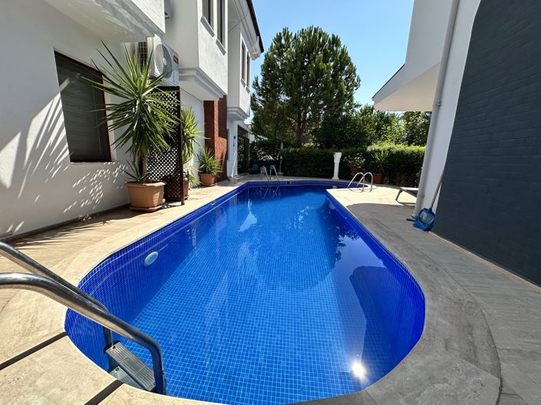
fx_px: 219
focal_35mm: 14
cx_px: 270
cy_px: 202
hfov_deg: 102.1
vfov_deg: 85.6
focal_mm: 2.22
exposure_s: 1/1147
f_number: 2.2
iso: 50
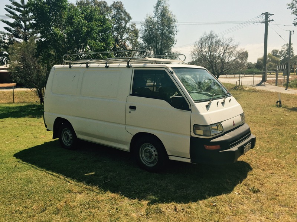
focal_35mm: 29
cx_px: 148
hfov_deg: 61.7
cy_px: 111
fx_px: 249
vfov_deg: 48.2
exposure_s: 1/2083
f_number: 2.2
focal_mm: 4.15
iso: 32
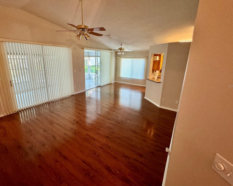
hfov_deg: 92.9
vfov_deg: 80.2
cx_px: 108
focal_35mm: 16
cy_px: 86
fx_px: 110
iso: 500
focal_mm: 2.22
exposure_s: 1/60
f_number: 2.2
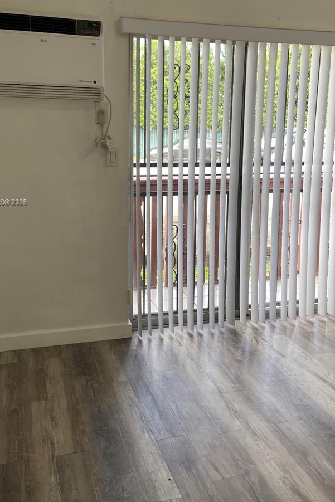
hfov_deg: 36.9
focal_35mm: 36
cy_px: 203
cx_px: 176
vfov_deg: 52.8
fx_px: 502
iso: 40
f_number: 1.8
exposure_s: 1/120
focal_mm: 4.25
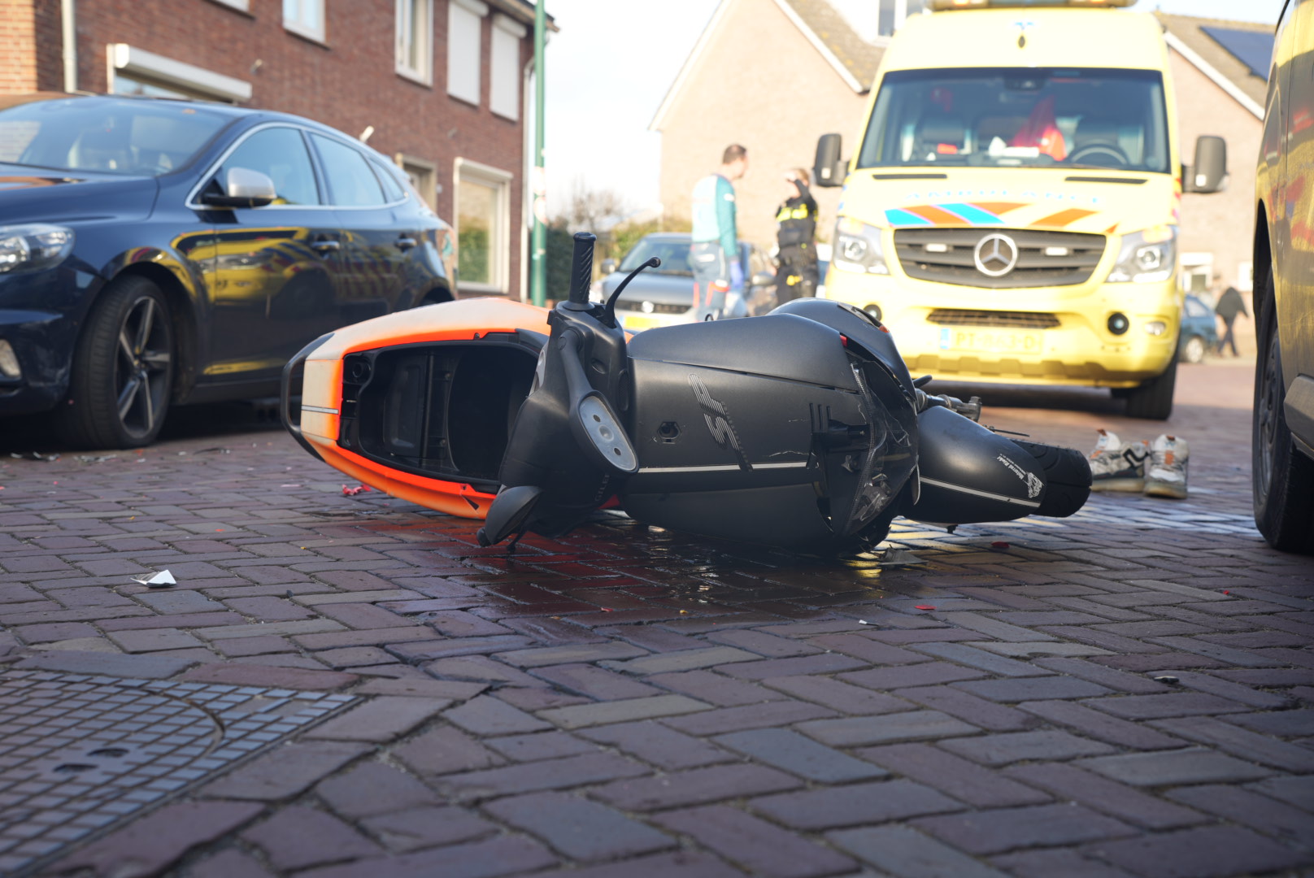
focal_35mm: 45
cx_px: 657
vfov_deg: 29.9
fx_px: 1644
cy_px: 439
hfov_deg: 43.6
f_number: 4.5
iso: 100
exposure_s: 1/125
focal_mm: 45
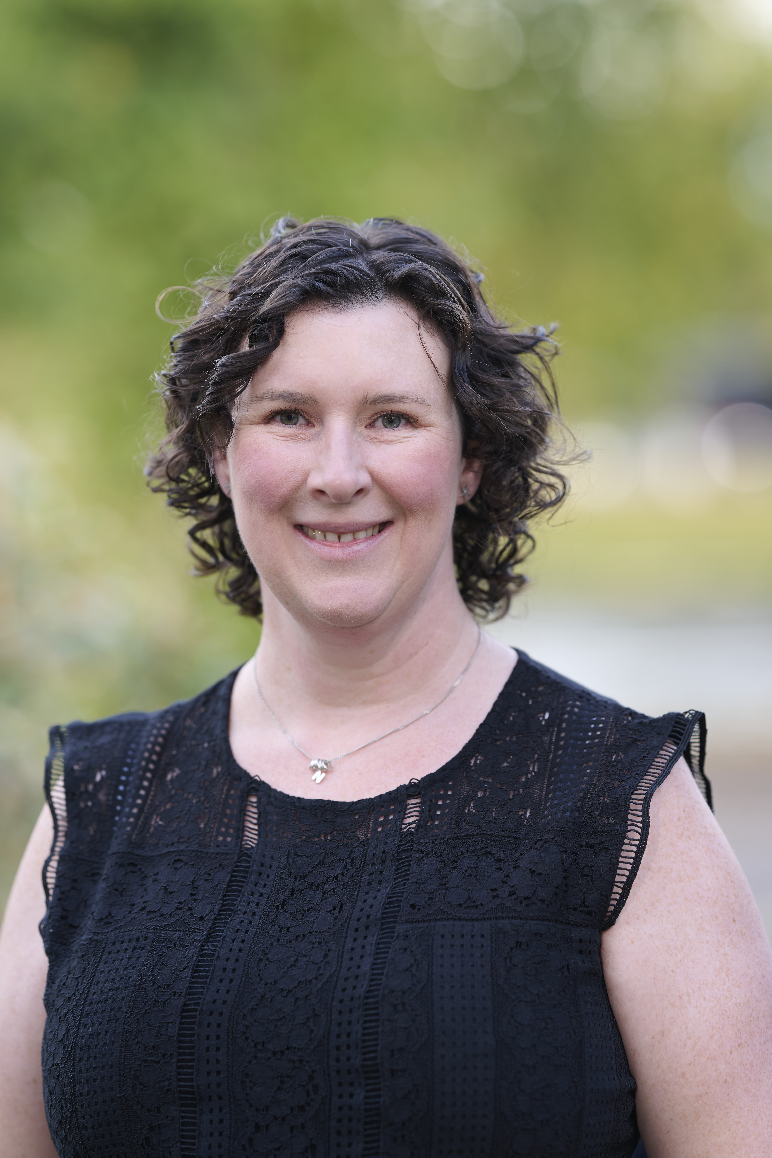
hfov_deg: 10.2
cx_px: 386
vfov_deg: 15.2
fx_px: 4342
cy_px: 579
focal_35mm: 135
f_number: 2.5
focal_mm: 135
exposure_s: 1/250
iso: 200
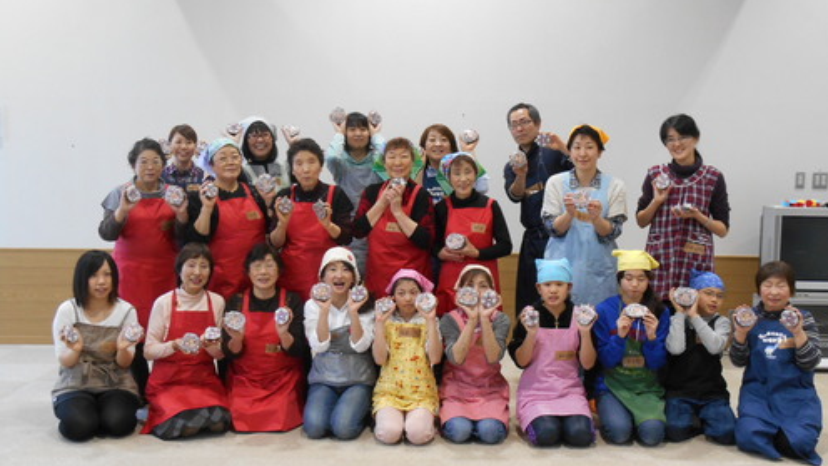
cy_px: 263
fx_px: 988
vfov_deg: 26.5
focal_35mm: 45
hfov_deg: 45.5
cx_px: 416
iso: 250
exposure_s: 1/30
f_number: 3.9
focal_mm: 7.2
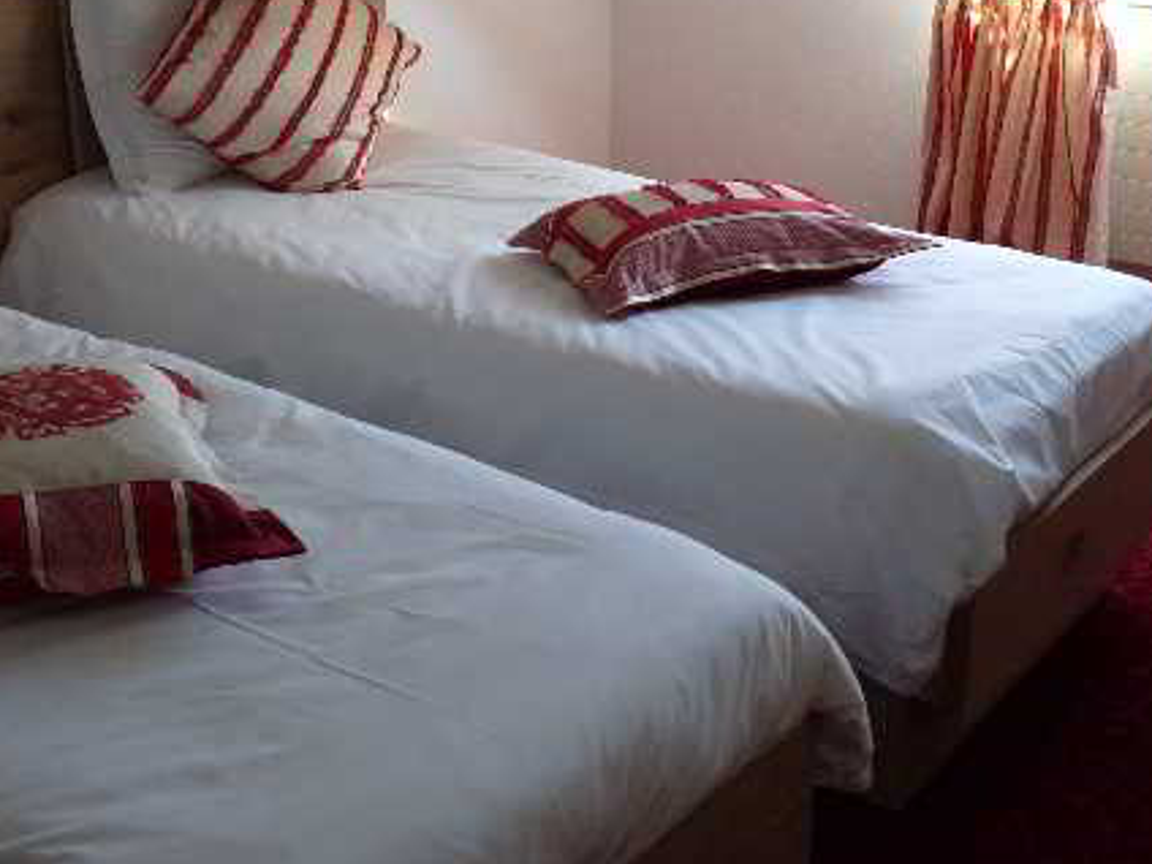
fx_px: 1697
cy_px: 147
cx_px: 497
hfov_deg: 37.4
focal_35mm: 51
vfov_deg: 27.9
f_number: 2.8
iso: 100
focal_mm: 4.8
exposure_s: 1/30
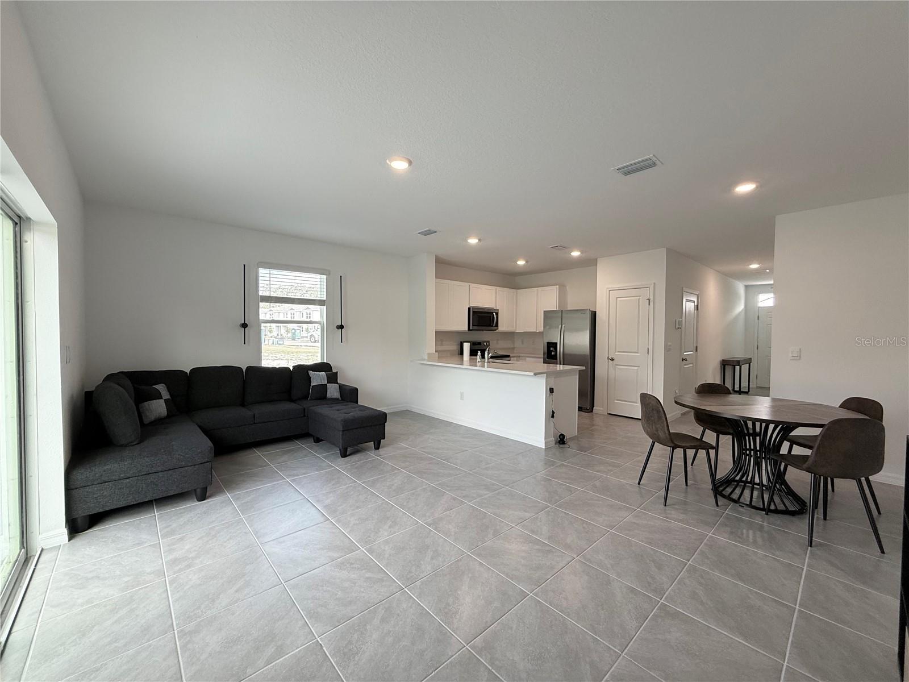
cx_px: 454
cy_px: 341
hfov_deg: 102.1
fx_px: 368
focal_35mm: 14
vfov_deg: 85.7
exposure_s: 1/120
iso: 125
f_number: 2.2
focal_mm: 2.22
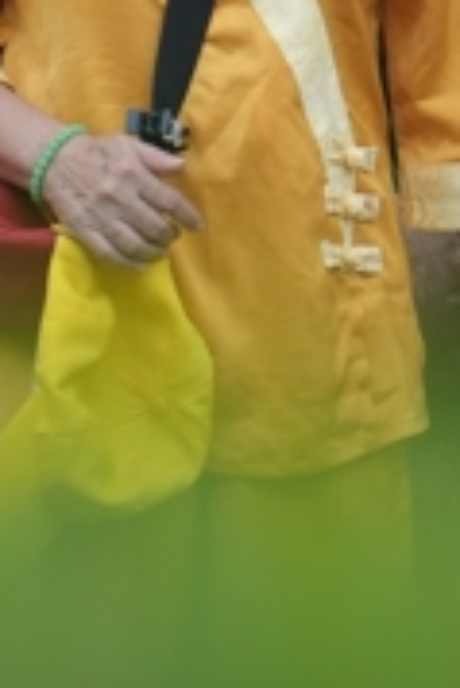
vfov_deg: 3.3
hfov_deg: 2.2
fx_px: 11821
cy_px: -458
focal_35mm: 618
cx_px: 572
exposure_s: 1/250
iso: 500
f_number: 2.8
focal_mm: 113
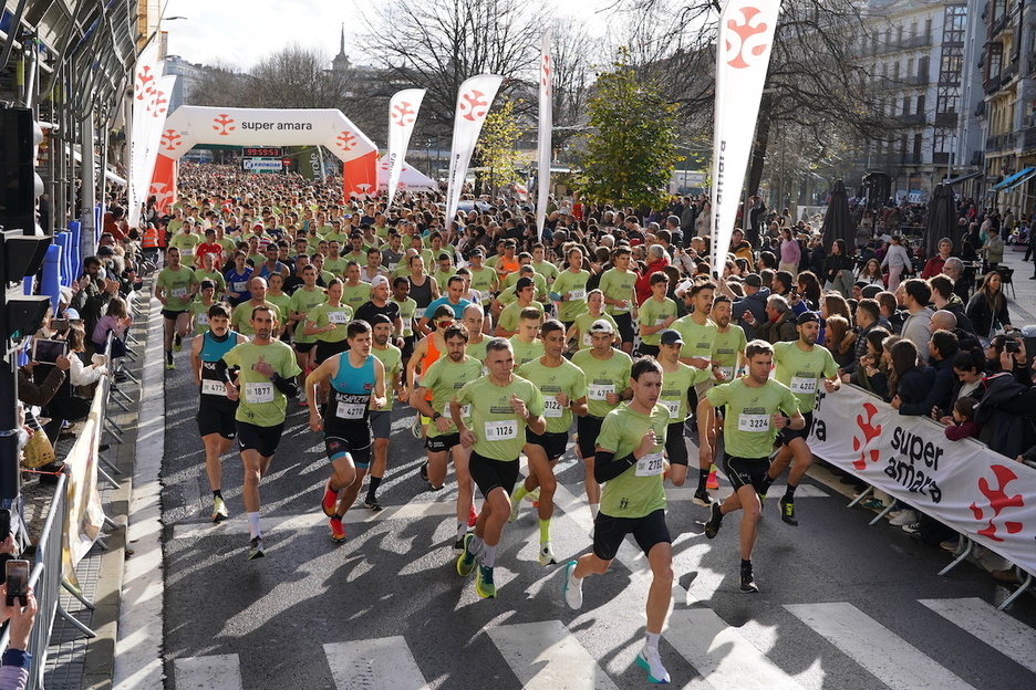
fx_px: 1237
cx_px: 518
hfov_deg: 45.4
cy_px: 345
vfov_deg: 31.2
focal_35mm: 43
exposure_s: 1/1000
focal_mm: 43
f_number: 5.6
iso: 500
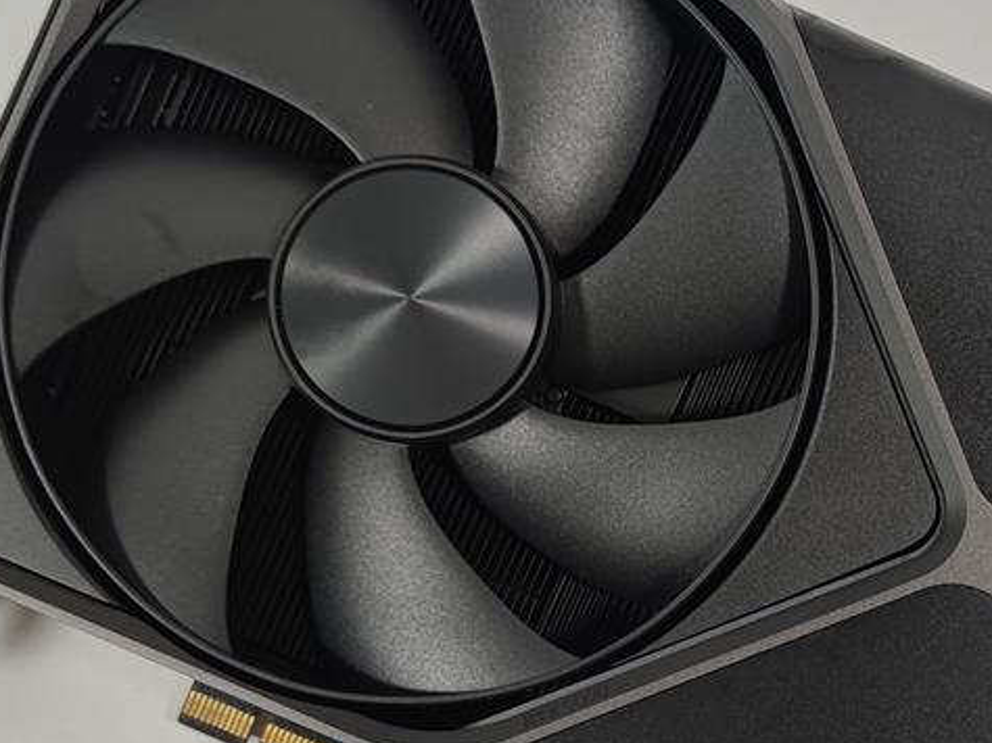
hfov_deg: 23.6
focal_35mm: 79
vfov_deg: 18.5
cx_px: 1007
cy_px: 556
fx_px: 2263
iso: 78
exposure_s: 1/100
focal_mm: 6.78
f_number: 1.85
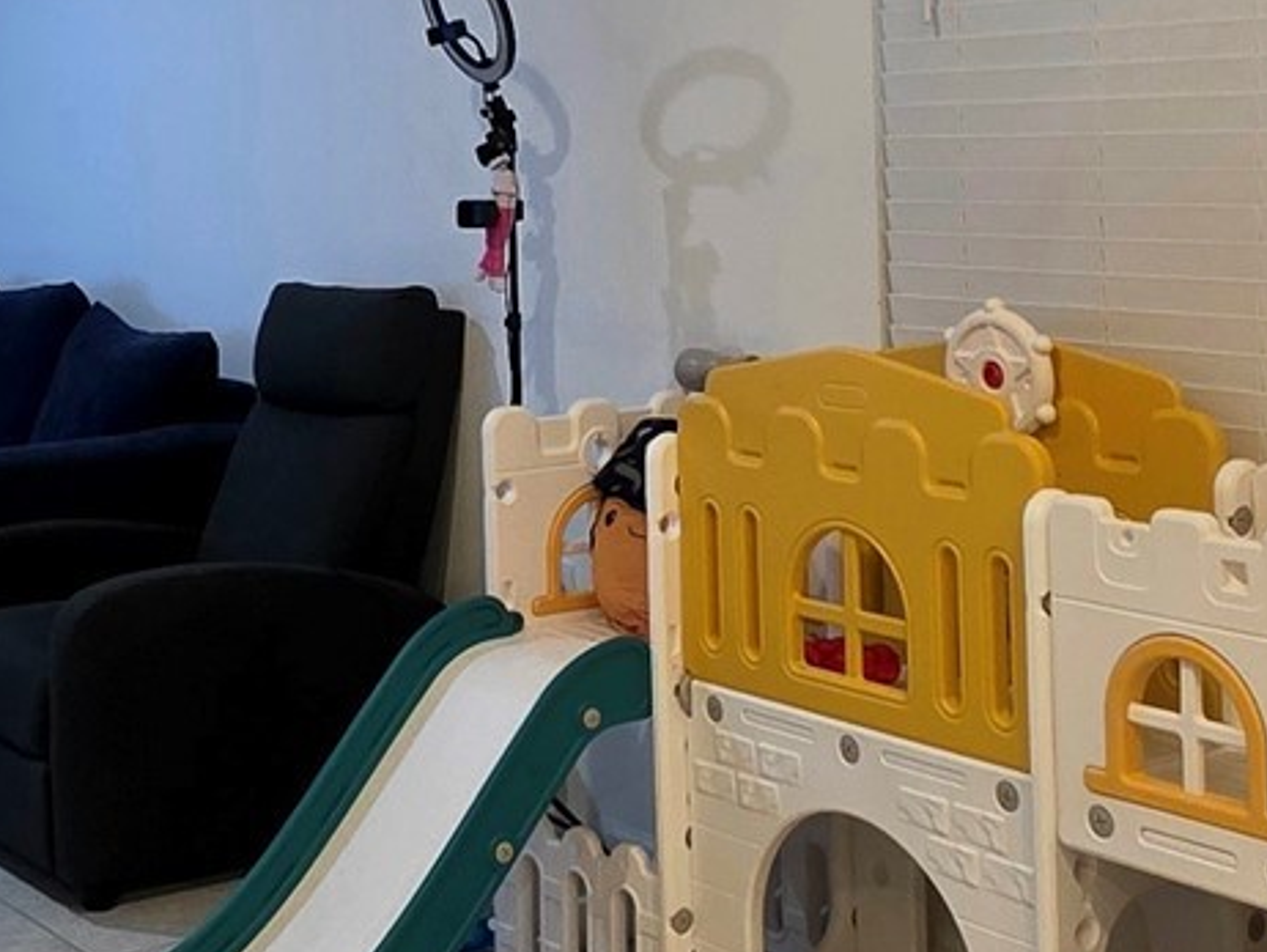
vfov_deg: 31.0
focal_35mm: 45
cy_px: 129
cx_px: 293
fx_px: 1648
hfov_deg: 40.7
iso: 250
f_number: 1.9
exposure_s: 1/60.2
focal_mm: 2.2
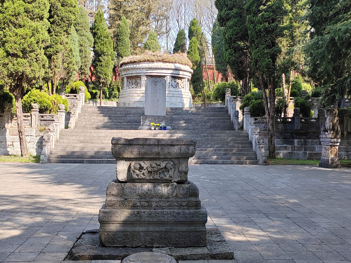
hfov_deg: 43.9
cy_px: 132
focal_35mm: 43
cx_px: 176
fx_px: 436
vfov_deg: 33.6
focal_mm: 5.52
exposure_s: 1/498
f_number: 1.9
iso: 100
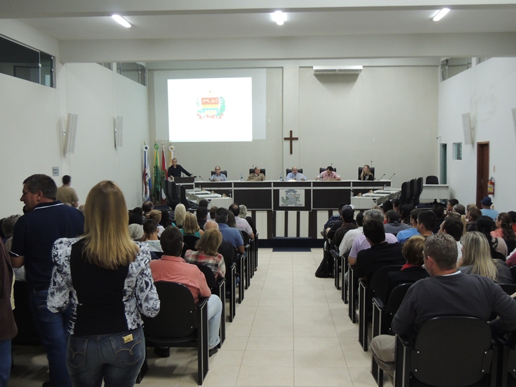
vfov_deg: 40.7
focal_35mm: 35
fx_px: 522
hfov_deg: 52.6
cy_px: 194
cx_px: 258
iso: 400
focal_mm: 6.2
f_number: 3.3
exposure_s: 1/15
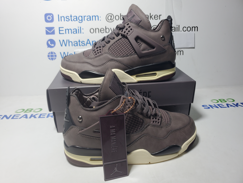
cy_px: 92
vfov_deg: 53.1
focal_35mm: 26
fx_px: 183
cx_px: 122
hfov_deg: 67.3
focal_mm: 4.3
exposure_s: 1/361
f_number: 1.5
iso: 50
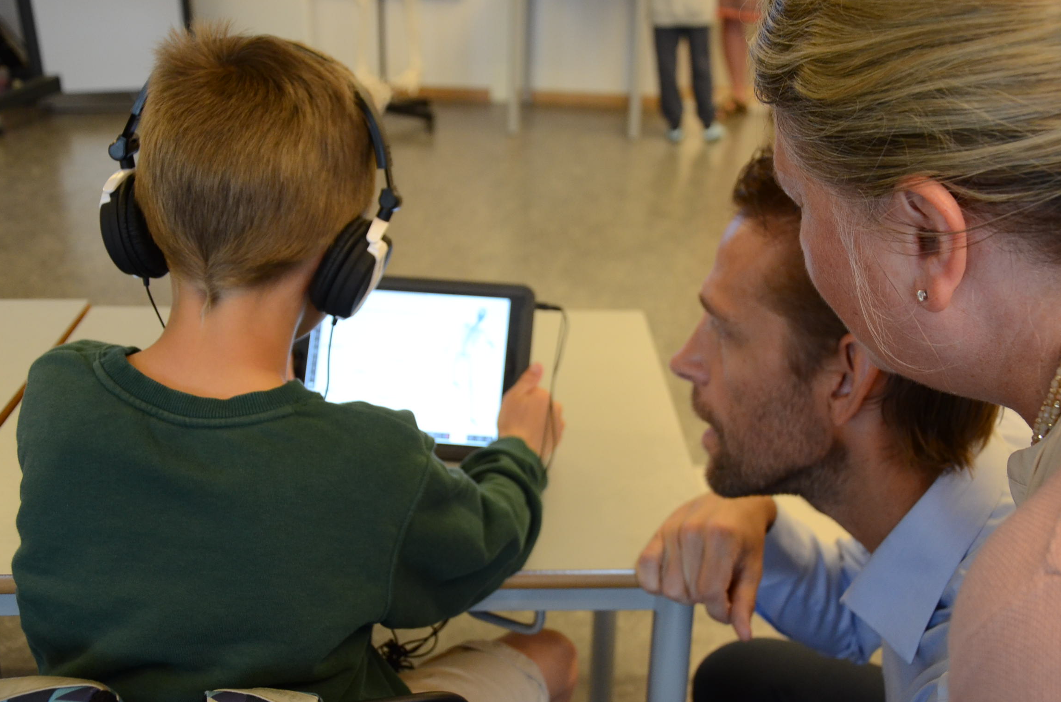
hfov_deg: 46.5
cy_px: 376
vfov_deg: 31.7
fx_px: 1235
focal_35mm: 42
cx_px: 544
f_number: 4
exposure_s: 1/100
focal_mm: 26
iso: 1250
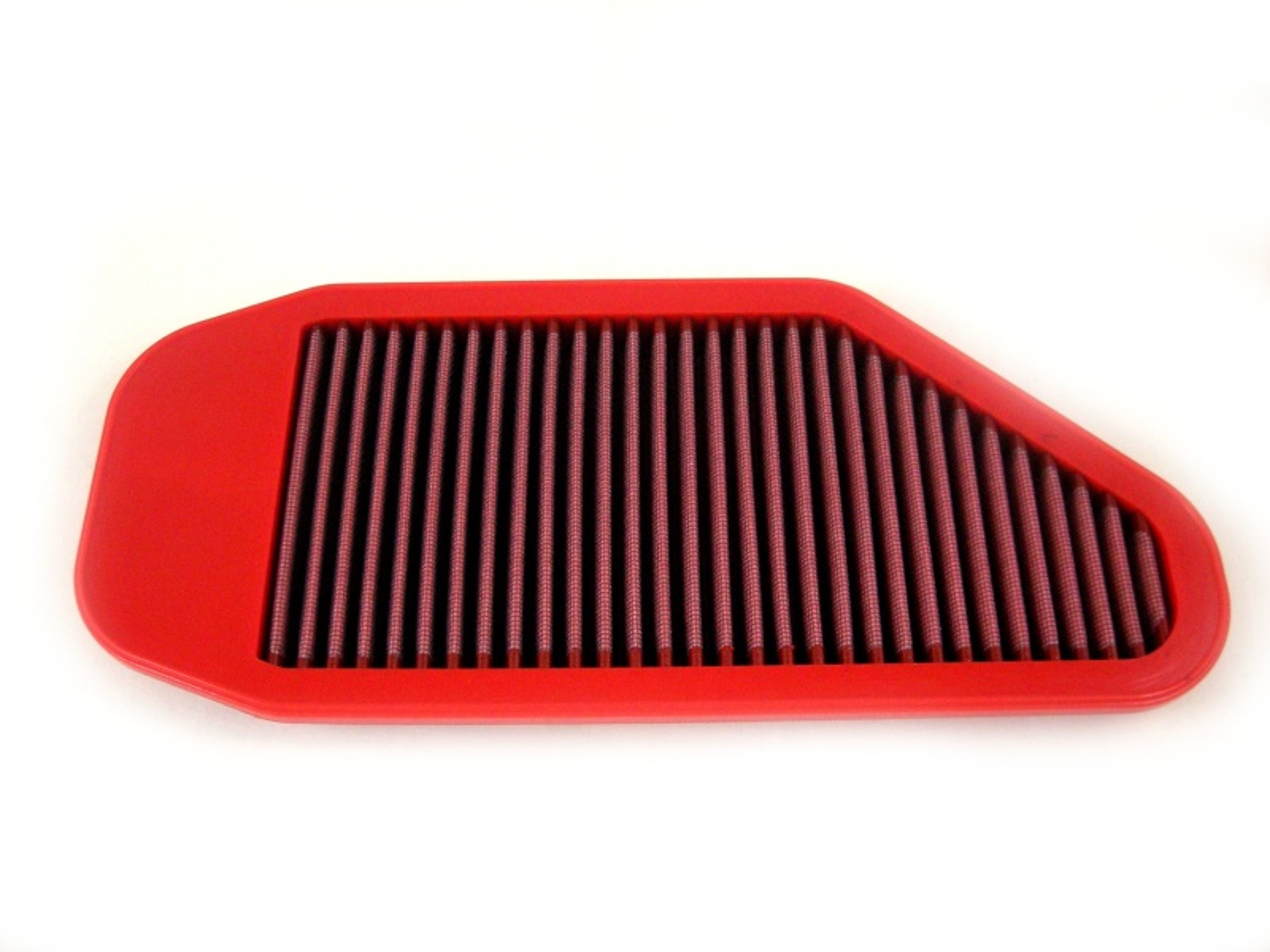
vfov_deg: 40.7
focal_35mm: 35
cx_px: 635
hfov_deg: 52.6
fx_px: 1284
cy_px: 476
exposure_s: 1/51.4
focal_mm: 5.7
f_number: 2.8
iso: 287
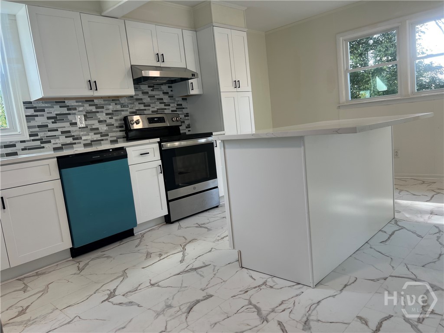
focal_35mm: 26
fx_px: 333
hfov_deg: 67.3
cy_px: 166
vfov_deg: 53.1
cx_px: 222
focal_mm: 5.7
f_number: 1.5
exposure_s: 1/112
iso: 32
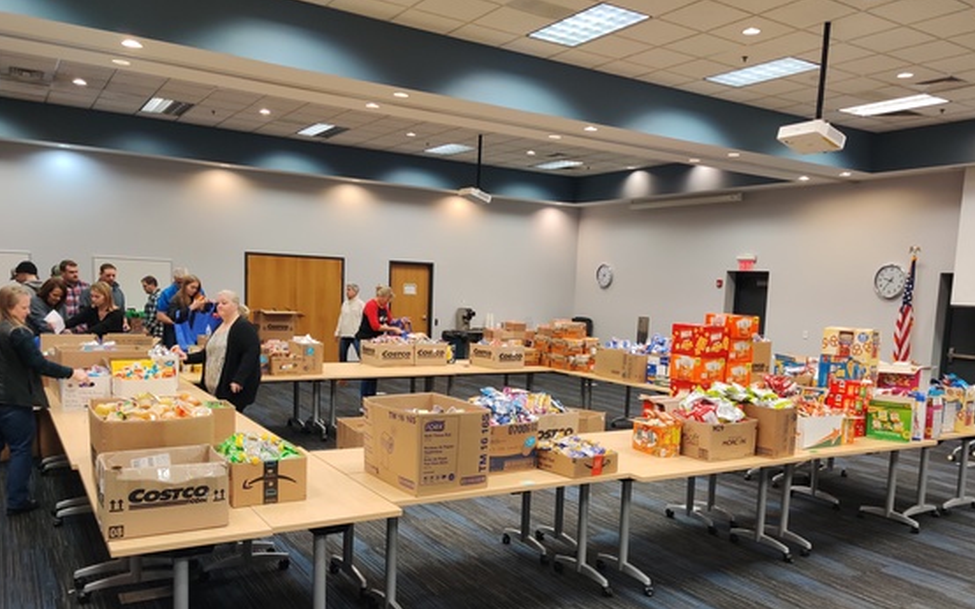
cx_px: 500
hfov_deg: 61.2
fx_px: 824
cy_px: 361
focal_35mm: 31
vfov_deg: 40.4
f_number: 1.65
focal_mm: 4.75
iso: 500
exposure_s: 1/50
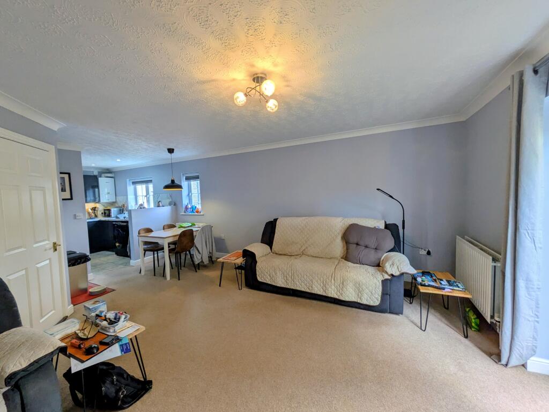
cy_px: 206
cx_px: 274
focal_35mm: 14
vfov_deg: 85.7
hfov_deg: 102.0
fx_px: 222
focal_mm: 1.83
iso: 88
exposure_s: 1/100
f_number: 2.2
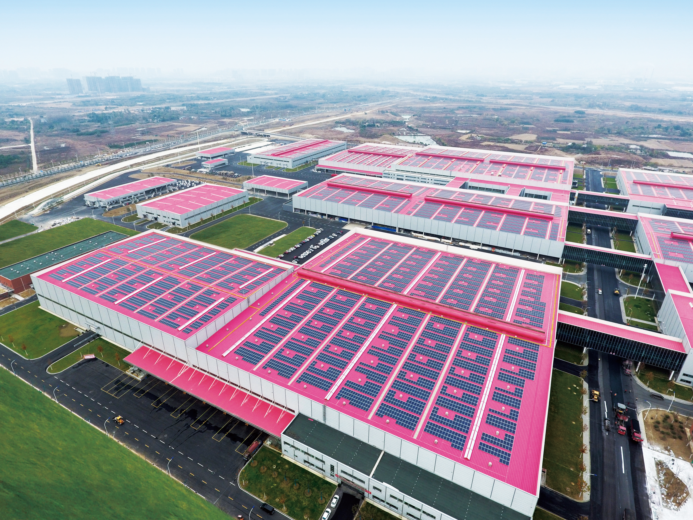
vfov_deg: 66.0
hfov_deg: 81.7
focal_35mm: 20
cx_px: 346
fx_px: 400
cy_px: 260
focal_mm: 3.61
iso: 100
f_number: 2.8
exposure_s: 1/393
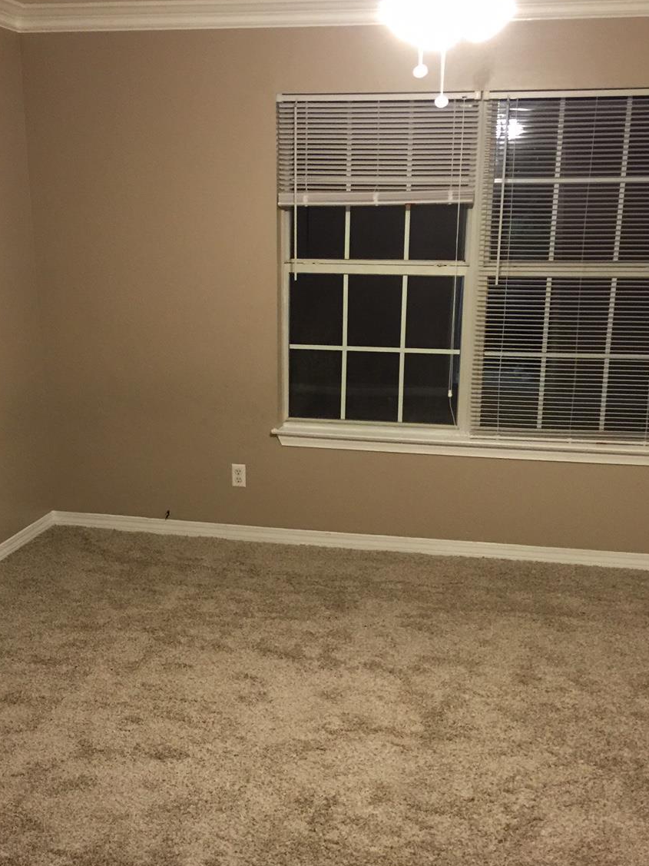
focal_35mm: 42
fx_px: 1050
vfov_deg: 44.6
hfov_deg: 34.3
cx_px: 279
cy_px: 518
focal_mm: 4.15
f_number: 2.2
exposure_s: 1/15
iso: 125
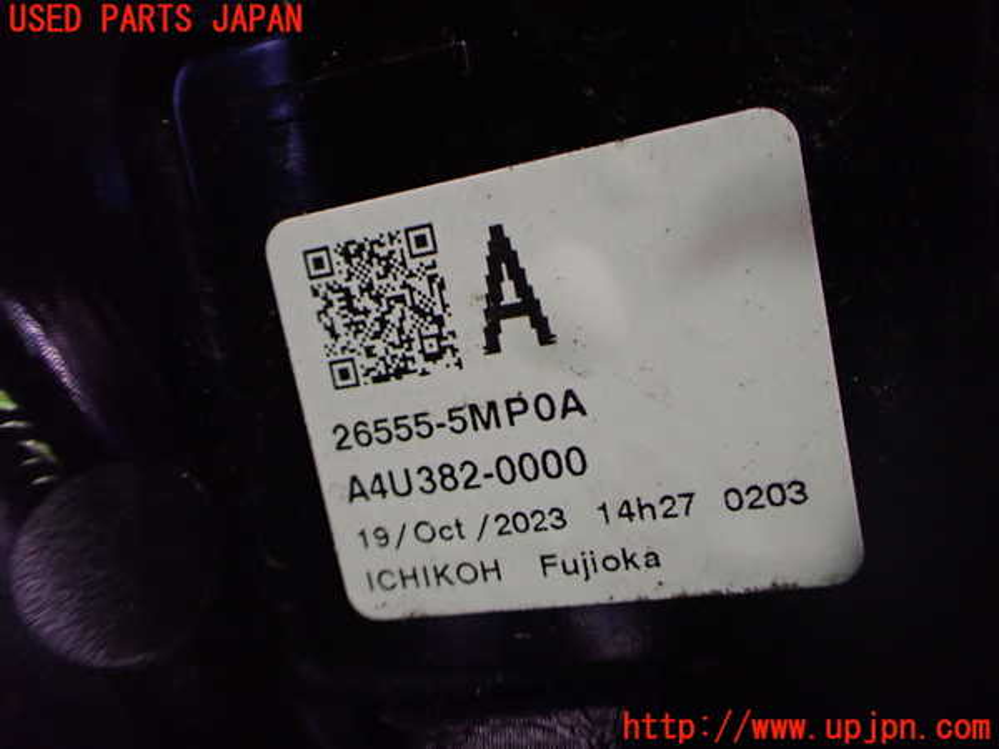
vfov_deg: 46.8
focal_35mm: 30
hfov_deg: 60.0
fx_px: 866
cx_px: 500
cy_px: 374
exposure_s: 1/50
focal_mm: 5.4
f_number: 2.3
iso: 800
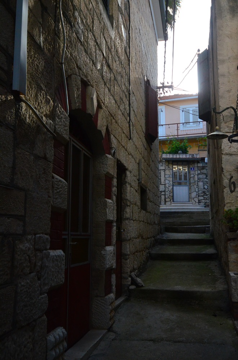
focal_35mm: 36
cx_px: 119
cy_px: 180
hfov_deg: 36.7
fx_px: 359
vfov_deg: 53.2
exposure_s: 1/8000
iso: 2500
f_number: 4.5
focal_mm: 24
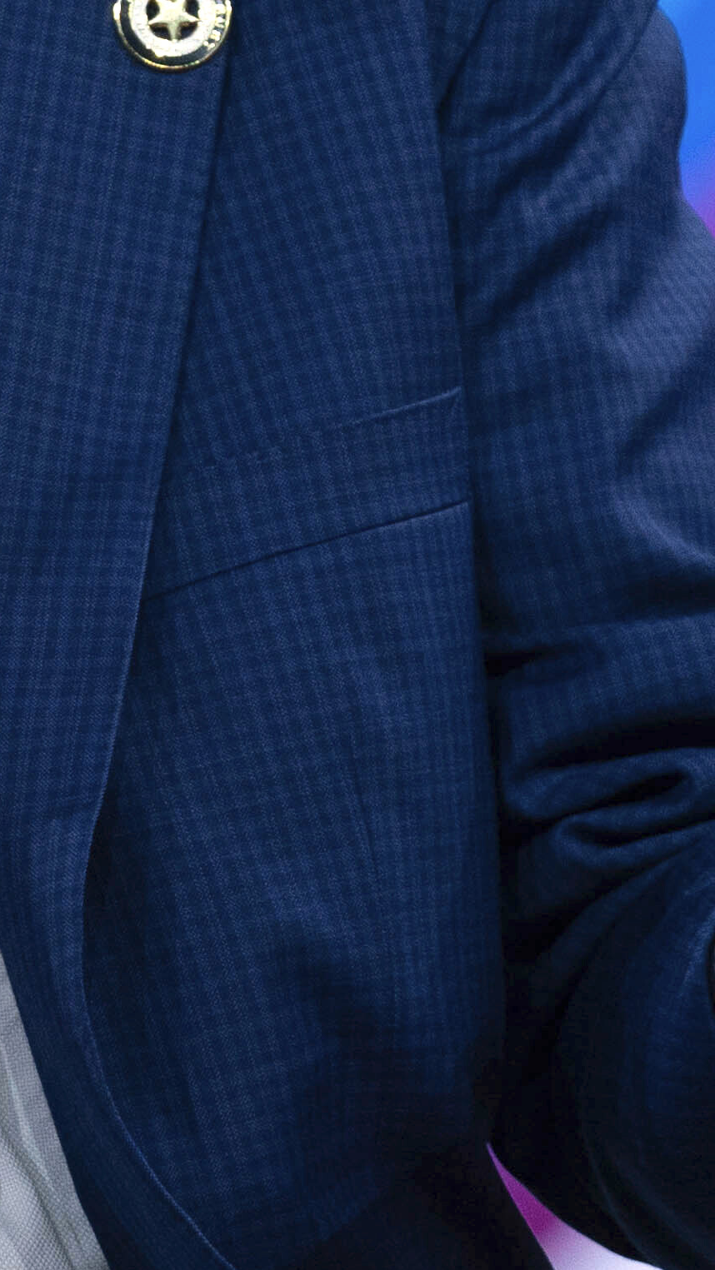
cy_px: -13
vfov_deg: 2.7
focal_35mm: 812
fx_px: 27364
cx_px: -458
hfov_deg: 1.5
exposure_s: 1/320
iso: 1250
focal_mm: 197
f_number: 5
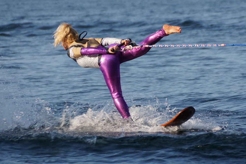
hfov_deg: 6.9
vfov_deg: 4.6
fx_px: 2050
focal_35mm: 300
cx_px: 123
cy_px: 82
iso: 250
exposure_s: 1/320
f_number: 6.3
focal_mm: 200
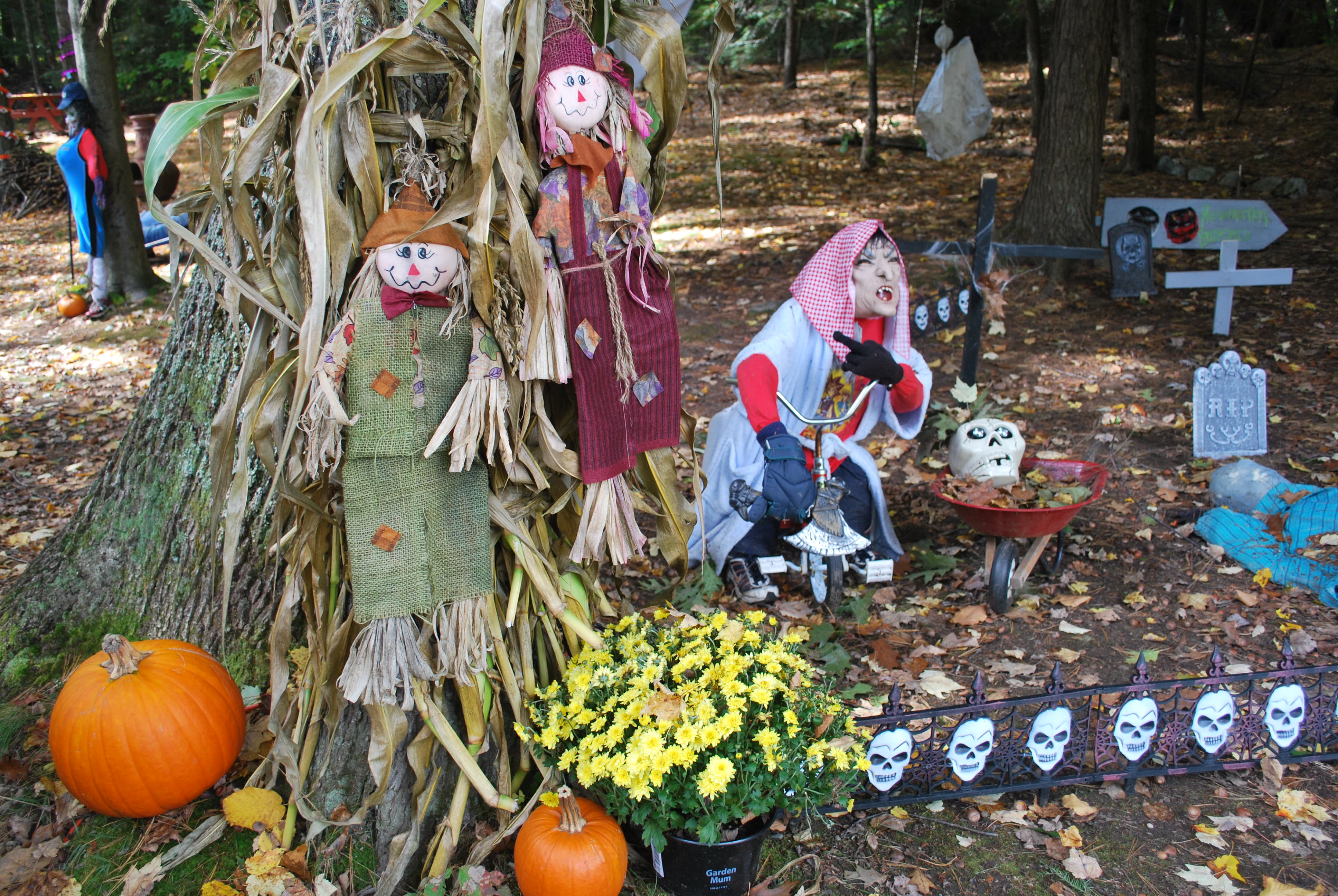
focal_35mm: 30
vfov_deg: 43.7
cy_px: 448
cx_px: 669
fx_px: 1116
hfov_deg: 61.9
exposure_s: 1/60
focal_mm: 20
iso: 200
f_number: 5
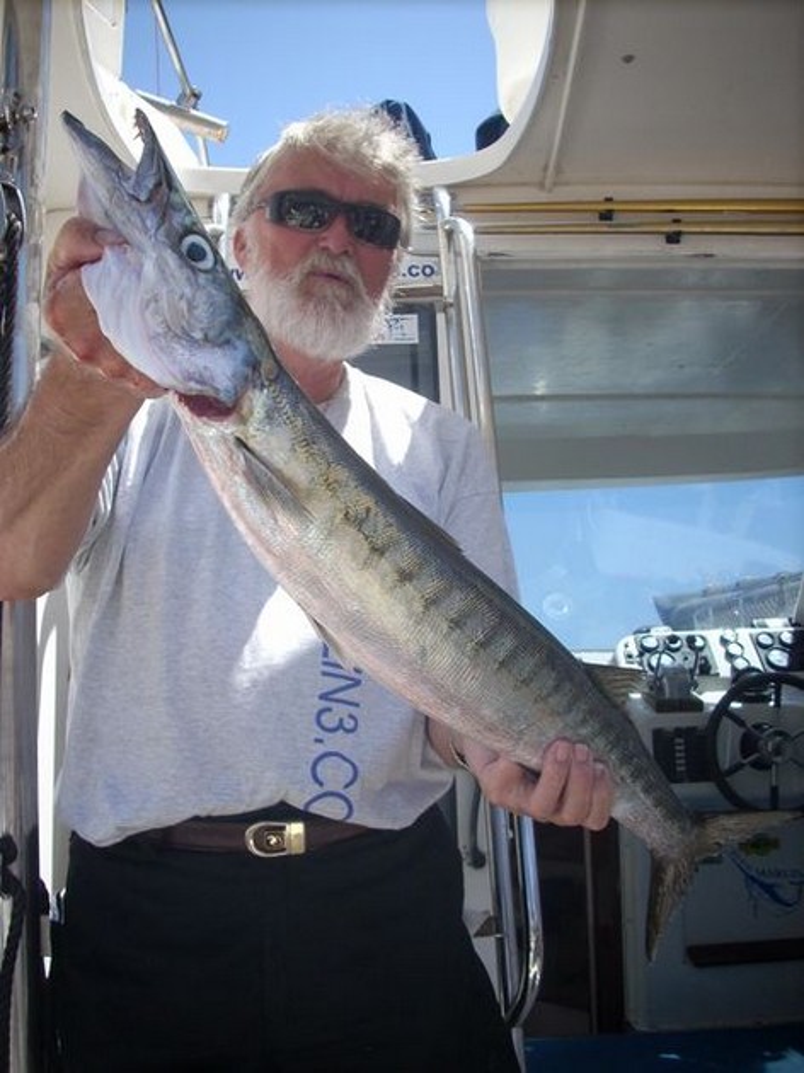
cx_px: 402
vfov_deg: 50.2
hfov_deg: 38.6
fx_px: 1147
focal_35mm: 37
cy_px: 536
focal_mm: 6.2
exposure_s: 1/142
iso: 64
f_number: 5.6
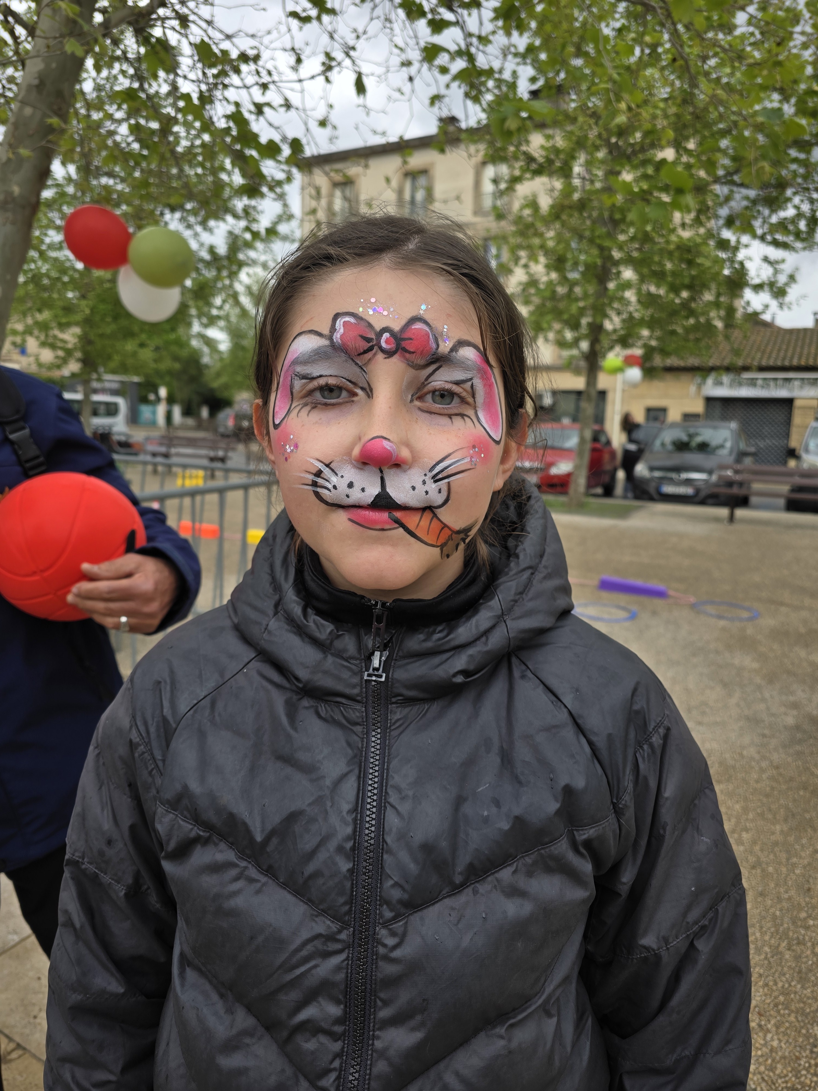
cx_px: 409
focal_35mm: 23
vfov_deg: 73.9
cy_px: 546
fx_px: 725
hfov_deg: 58.9
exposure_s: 1/180
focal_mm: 6.3
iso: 12
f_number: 1.7
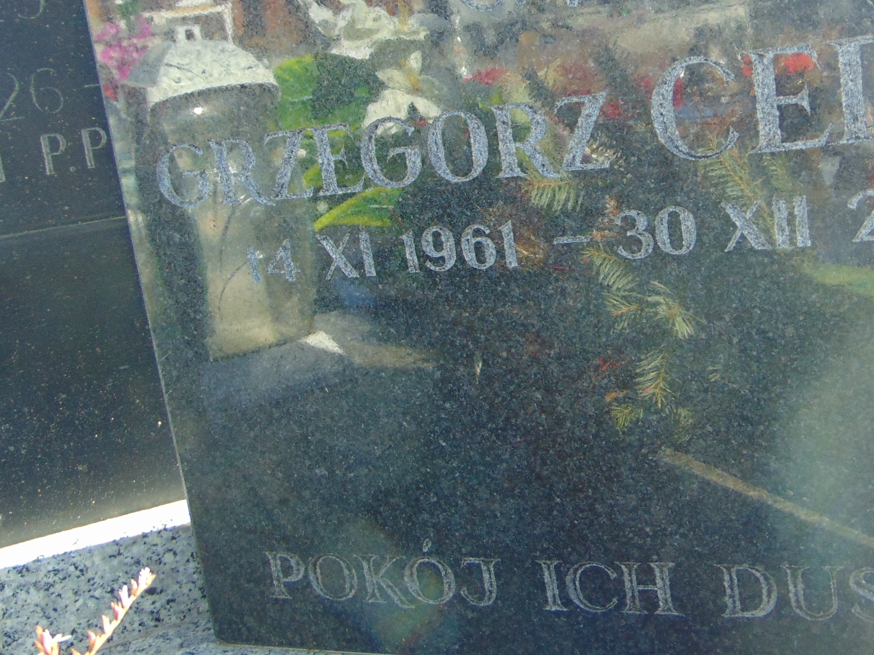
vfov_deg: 34.2
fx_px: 1060
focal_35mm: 42
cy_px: 243
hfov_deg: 44.5
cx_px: 543
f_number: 3
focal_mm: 4.5
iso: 80
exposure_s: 1/160
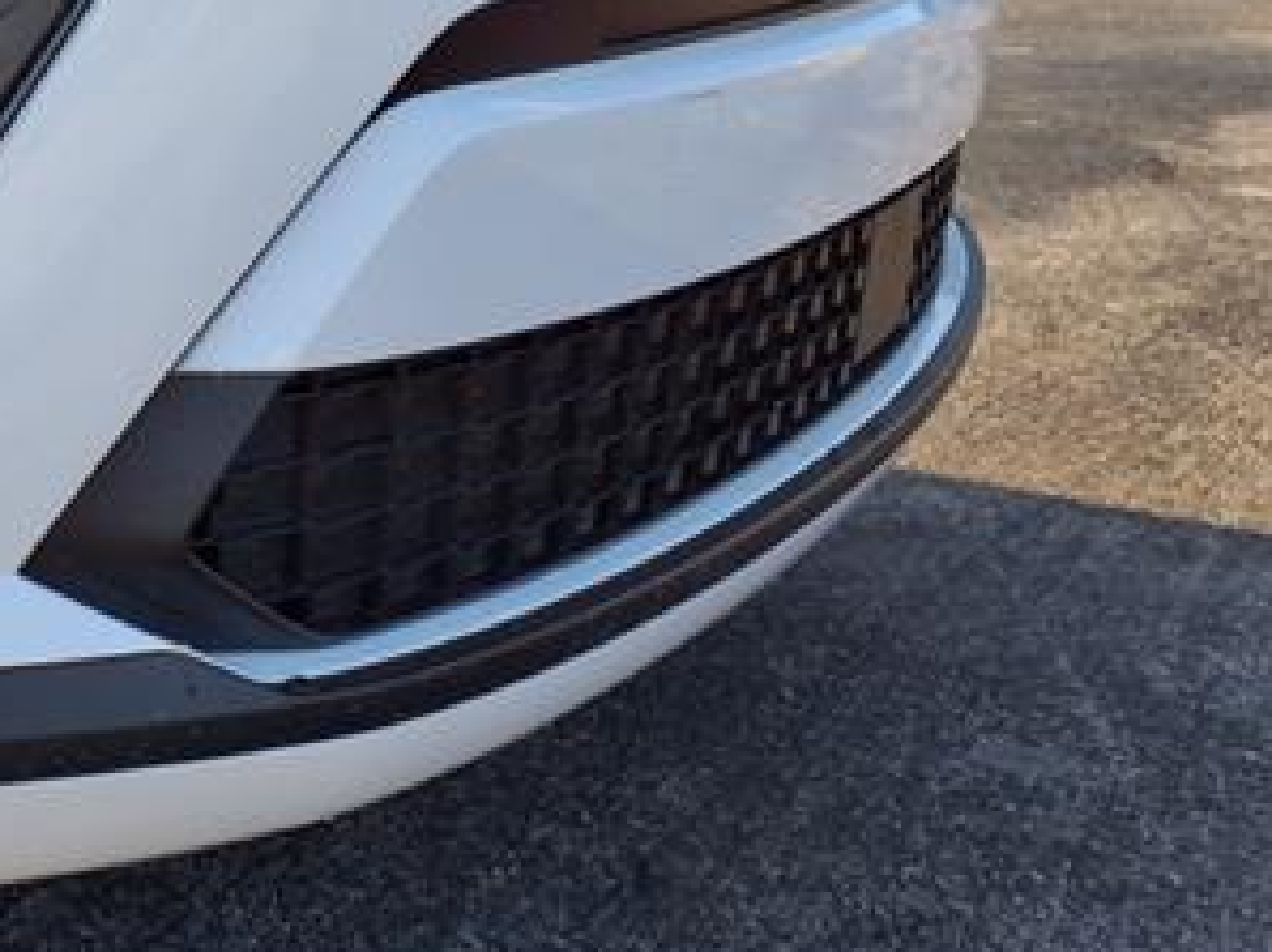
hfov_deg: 30.2
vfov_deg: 24.3
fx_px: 2130
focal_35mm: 58
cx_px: -90
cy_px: 60
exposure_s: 1/476
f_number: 1.9
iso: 40
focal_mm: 3.58
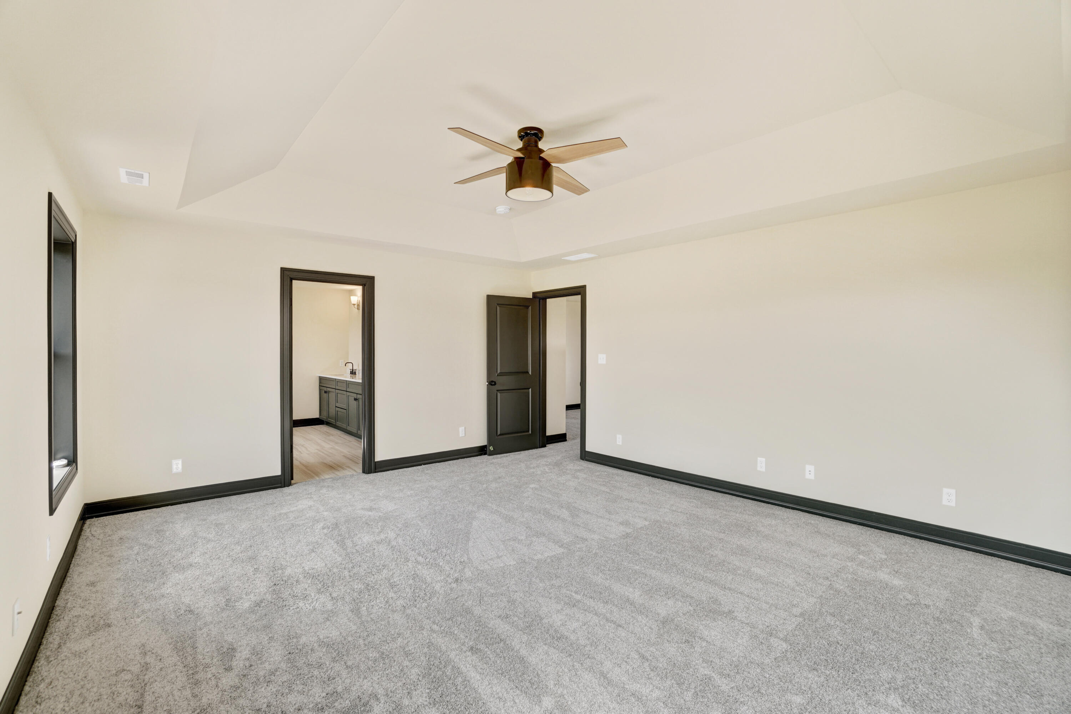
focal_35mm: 15
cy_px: 357
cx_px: 536
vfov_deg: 77.3
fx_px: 446
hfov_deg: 100.4
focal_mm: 10
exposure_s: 1/60
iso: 100
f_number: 4
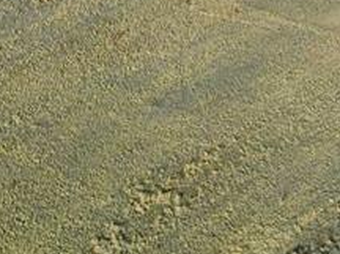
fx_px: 1117
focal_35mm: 114
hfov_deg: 17.2
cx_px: 91
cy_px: -277
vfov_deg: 11.5
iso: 120
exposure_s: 1/2500
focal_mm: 6.72
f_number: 1.7
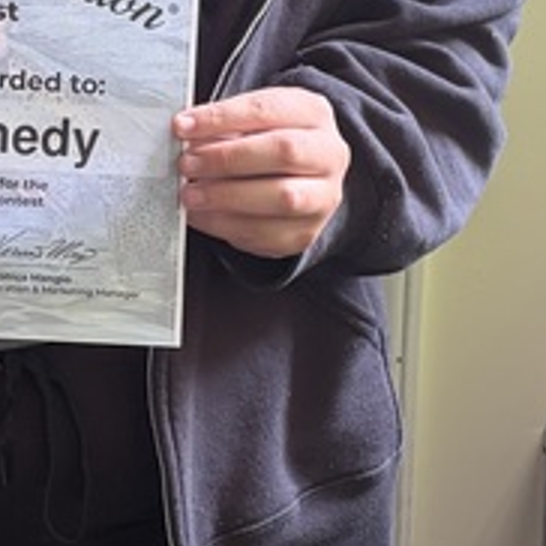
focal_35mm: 129
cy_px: 180
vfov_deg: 13.5
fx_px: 2302
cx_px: 54
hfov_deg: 13.4
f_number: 1.6
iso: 200
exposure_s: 1/60
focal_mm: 5.96
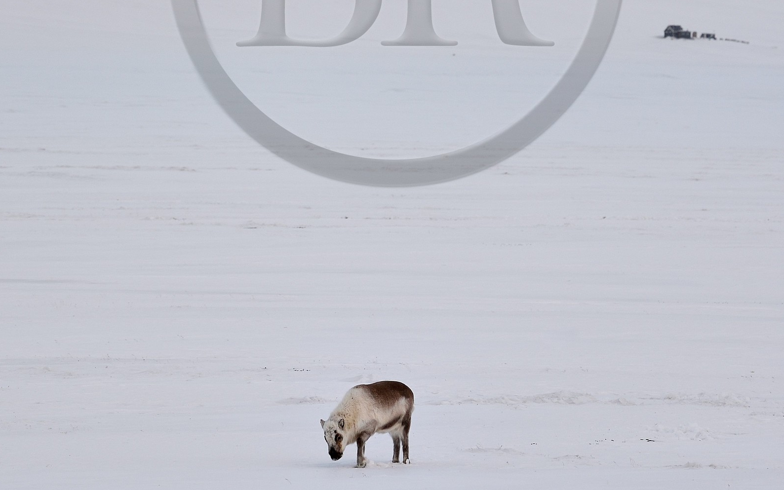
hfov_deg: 6.8
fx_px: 6582
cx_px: 393
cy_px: -44
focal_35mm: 308
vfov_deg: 4.3
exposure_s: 1/250
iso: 400
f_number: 7.1
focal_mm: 200
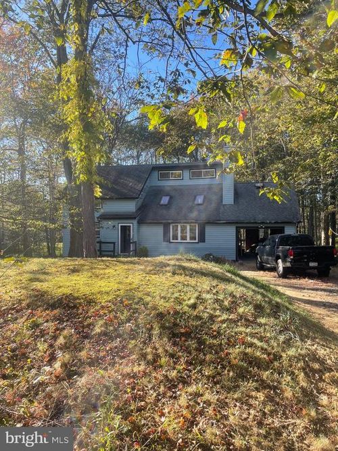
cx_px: 169
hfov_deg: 53.0
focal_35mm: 26
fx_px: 339
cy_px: 226
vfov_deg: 67.3
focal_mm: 4.2
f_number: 1.6
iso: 32
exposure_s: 1/629
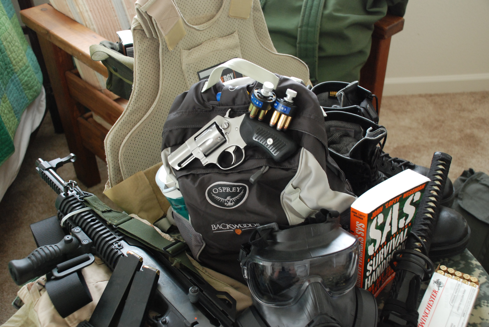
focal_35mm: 42
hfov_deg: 46.3
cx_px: 244
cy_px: 164
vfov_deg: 32.0
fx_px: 571
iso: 800
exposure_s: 1/25
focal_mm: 28
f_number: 4
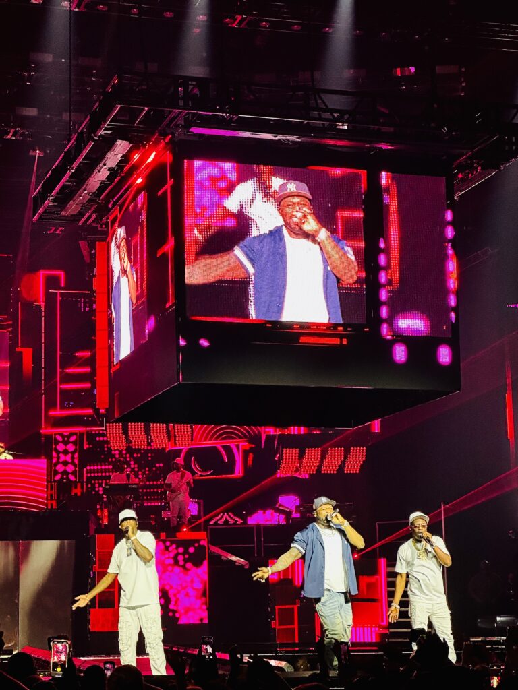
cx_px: 259
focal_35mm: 77
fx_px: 1536
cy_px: 345
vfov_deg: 25.3
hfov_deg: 19.1
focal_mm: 9
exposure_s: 1/77
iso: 250
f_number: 2.8
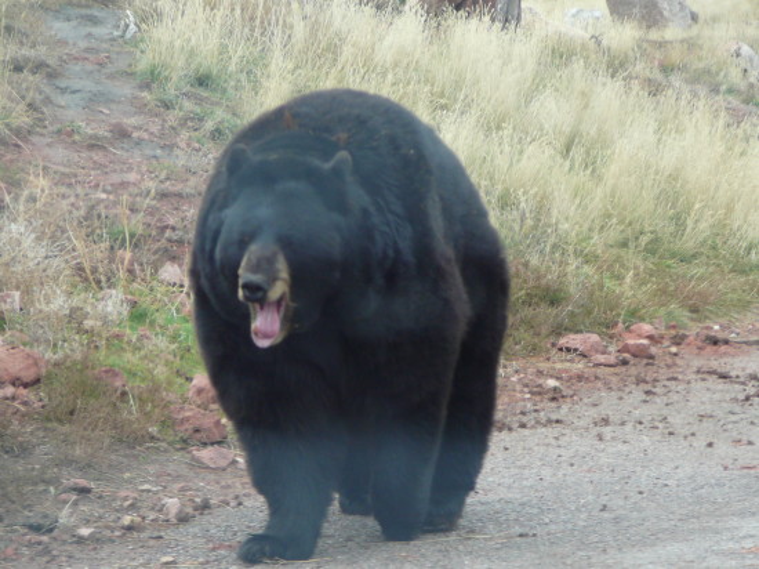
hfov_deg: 10.4
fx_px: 4164
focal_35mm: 190
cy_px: 284
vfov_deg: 7.8
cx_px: 380
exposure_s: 1/60
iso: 100
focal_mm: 28.2
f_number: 4.1
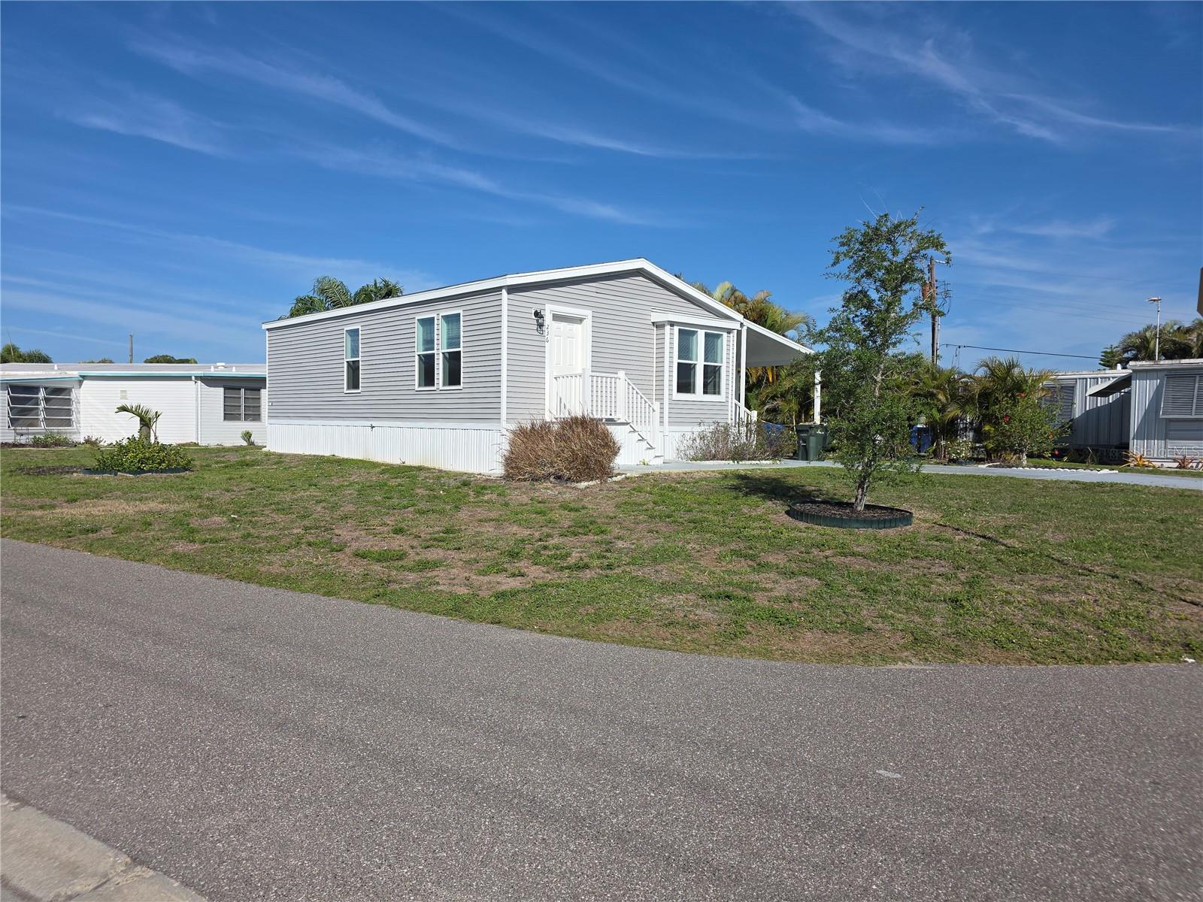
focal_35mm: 23
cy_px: 451
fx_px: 799
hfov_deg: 73.9
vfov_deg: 58.9
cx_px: 602
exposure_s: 1/1465
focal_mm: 6.3
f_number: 1.7
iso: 12
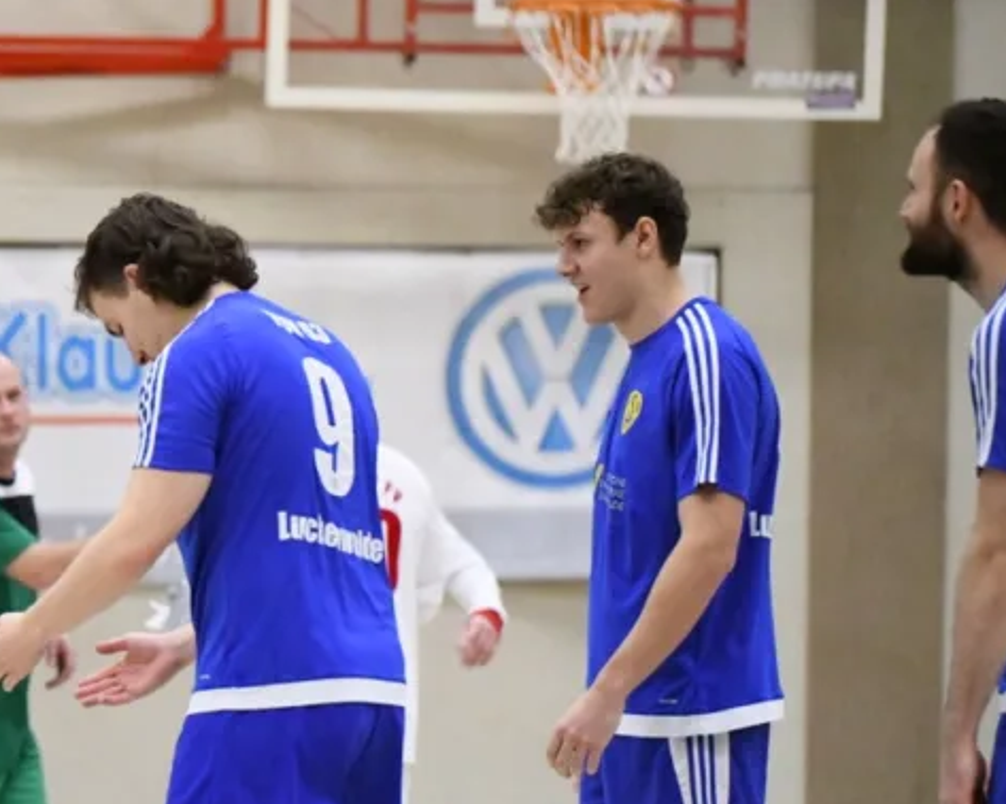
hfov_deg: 7.6
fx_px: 7559
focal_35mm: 254
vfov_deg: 6.1
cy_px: 719
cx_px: -57
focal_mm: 125
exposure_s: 1/2000
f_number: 2.8
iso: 18000
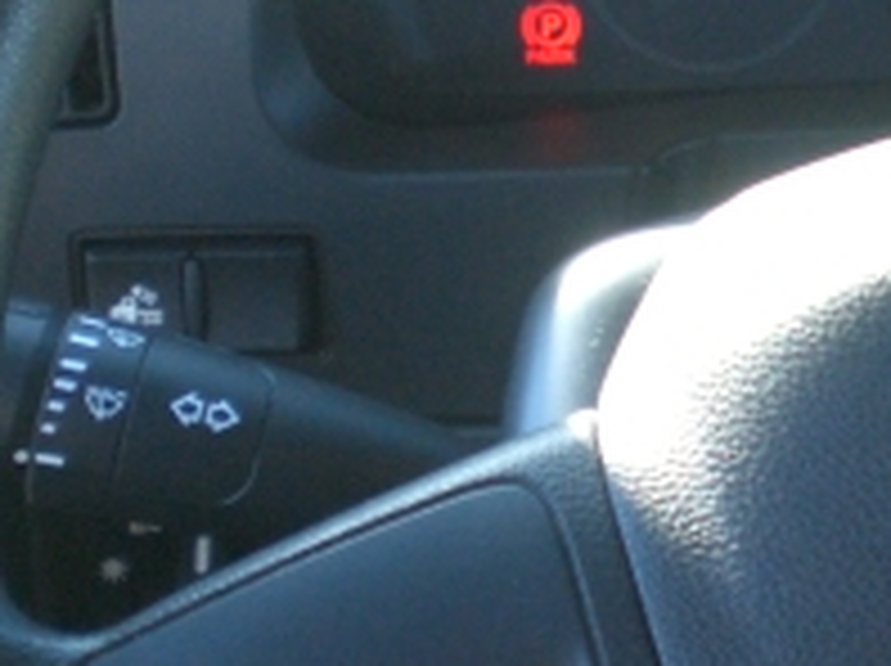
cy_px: -36
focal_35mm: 123
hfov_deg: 15.5
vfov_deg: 11.9
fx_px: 3162
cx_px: 1030
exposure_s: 1/125
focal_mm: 6.3
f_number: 3.1
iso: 200
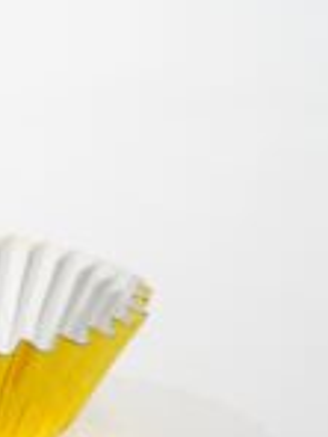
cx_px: -290
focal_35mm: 146
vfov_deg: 13.5
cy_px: 297
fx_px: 1850
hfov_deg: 9.6
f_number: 11
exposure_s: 1/30
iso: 640
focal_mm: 35
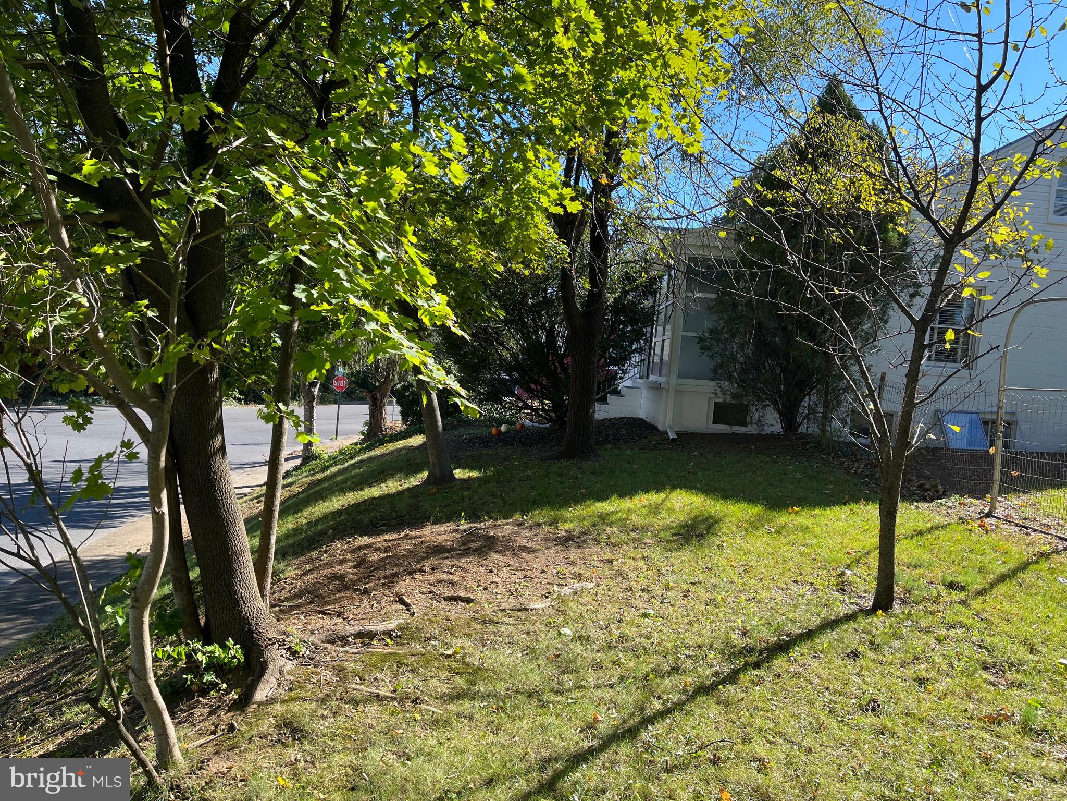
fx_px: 801
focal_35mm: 26
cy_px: 400
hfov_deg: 67.3
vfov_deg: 53.1
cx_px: 534
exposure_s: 1/840
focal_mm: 5.1
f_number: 1.6
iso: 50
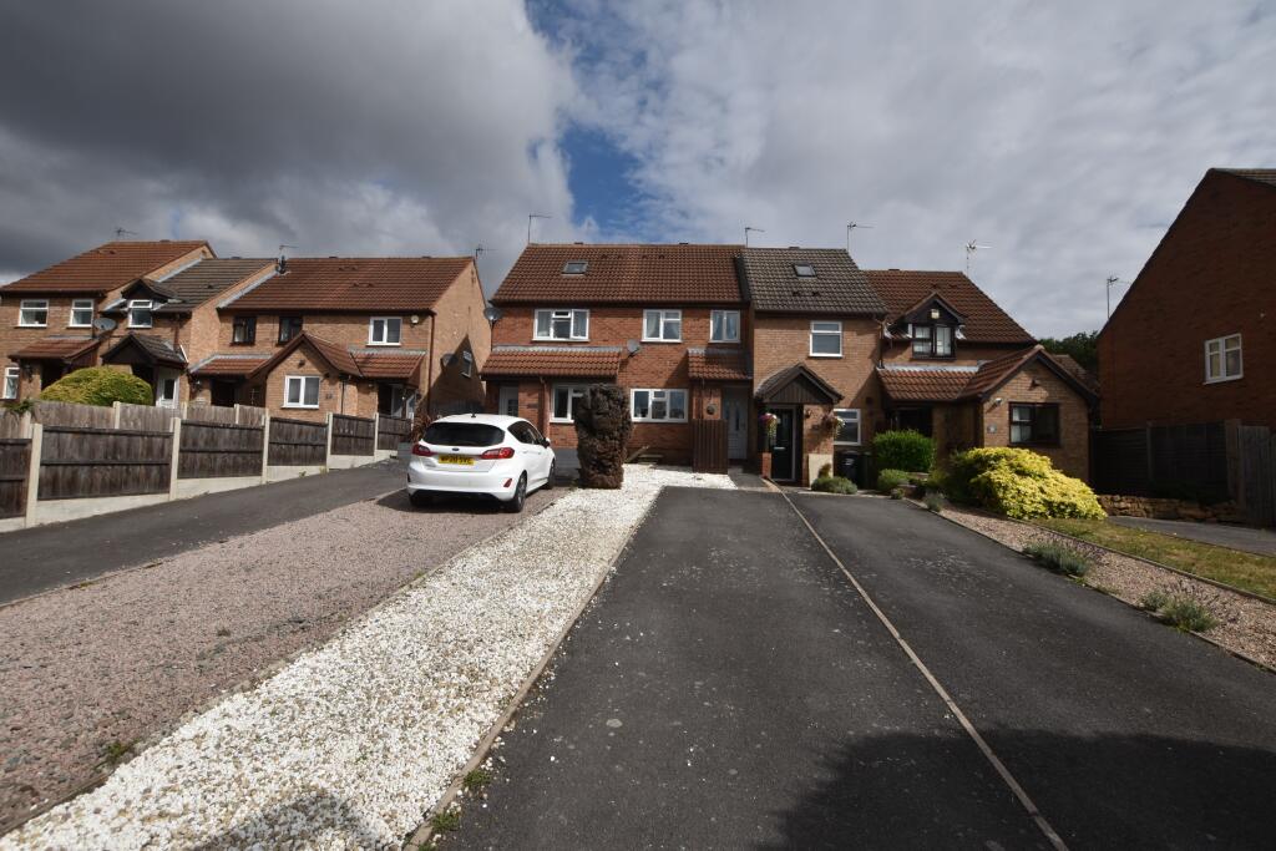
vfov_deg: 77.3
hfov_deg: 100.4
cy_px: 426
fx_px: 532
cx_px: 638
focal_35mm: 15
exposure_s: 1/400
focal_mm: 10
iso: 100
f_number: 10
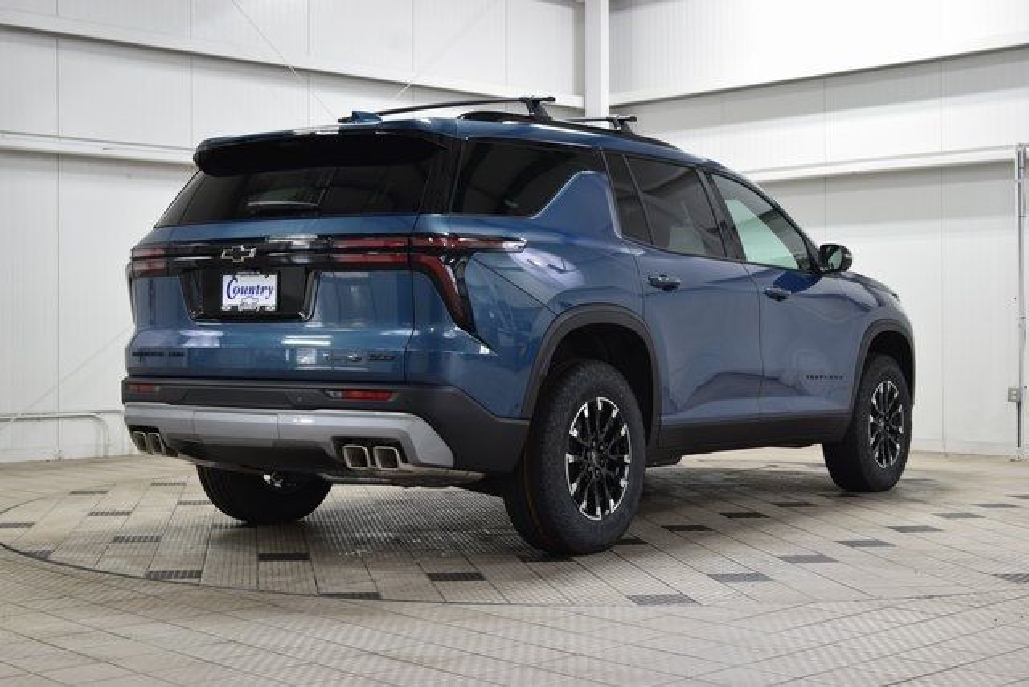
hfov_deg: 36.9
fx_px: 1544
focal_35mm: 54
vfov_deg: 25.1
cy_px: 344
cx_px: 514
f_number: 6.3
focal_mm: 36
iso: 450
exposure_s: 1/15
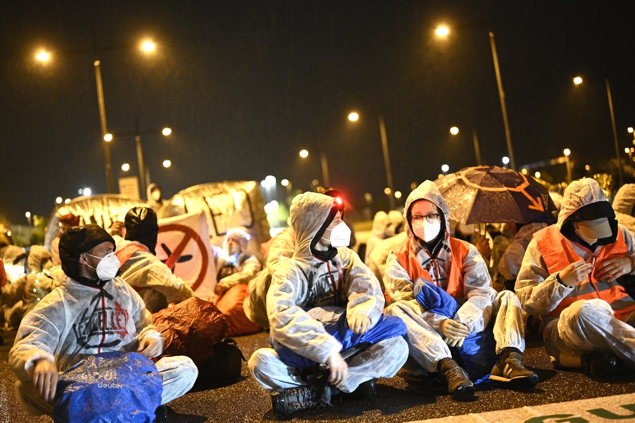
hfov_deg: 39.6
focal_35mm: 50
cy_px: 212
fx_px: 882
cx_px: 318
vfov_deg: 27.0
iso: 3200
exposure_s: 1/50
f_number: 1.8
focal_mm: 50
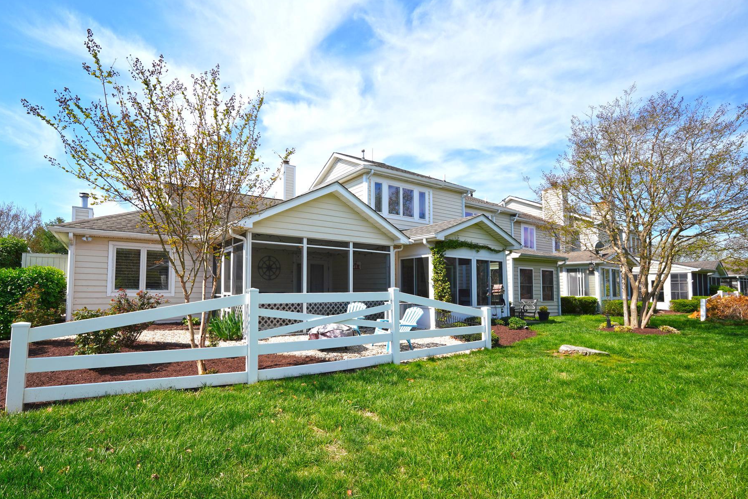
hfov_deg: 92.8
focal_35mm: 17
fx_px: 353
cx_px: 327
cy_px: 272
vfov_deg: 70.3
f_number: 8
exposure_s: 1/250
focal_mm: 10
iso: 100
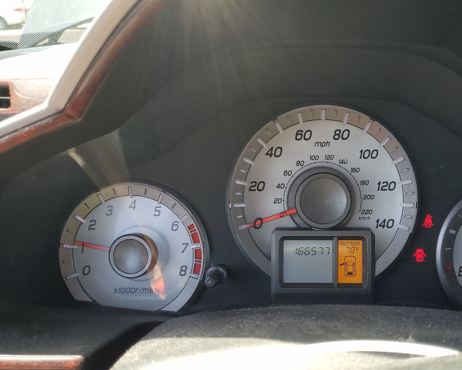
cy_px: 213
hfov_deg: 52.1
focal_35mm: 34
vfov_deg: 43.2
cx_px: 300
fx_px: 465
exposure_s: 1/278
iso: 50
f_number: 1.5
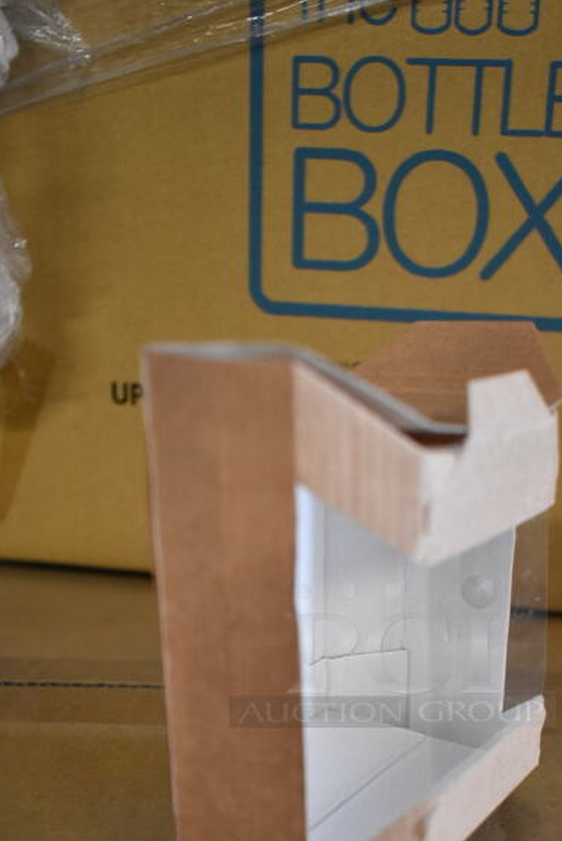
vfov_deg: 43.6
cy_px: 651
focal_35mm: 43
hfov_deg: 30.9
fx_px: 1005
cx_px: 393
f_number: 3.5
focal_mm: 18
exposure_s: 1/125
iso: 2200
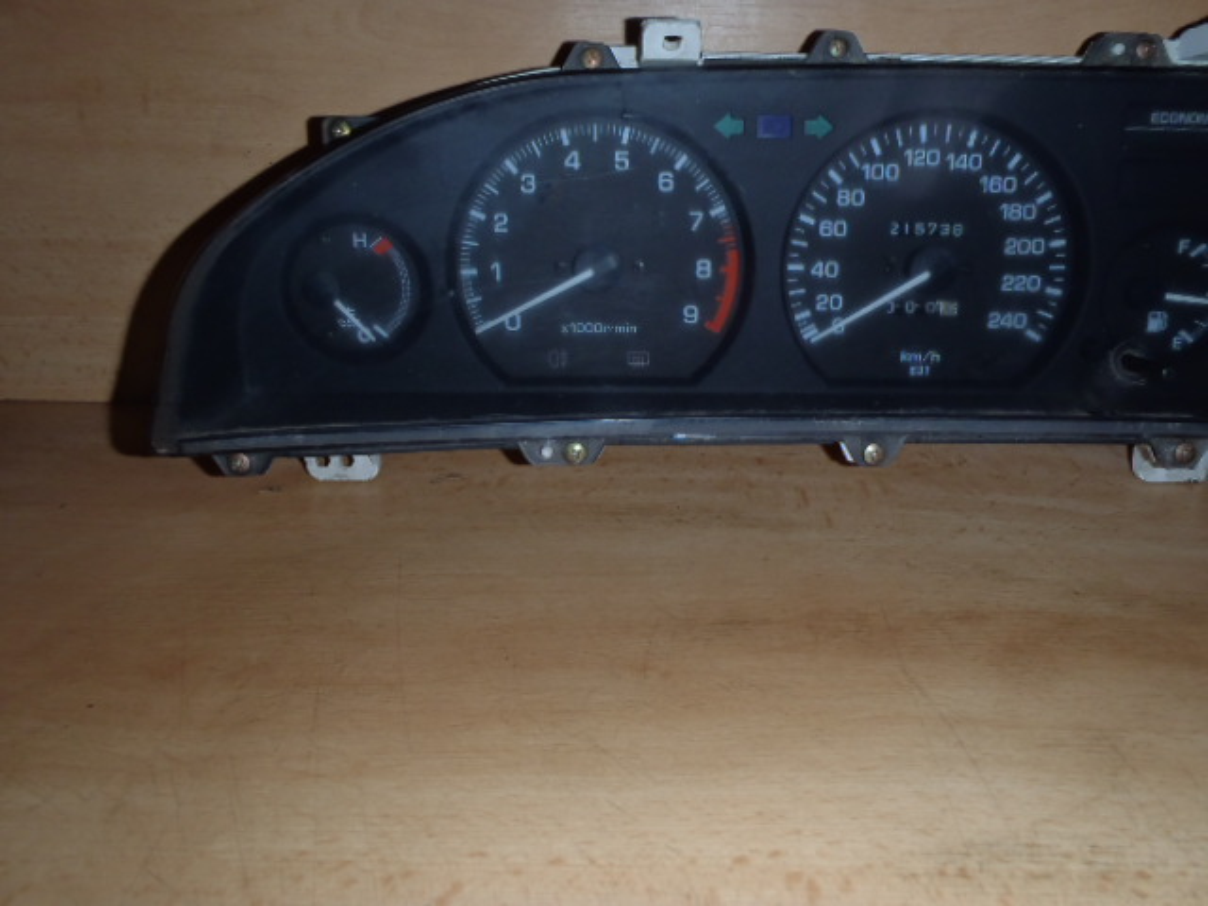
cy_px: 453
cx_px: 604
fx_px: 977
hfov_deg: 63.4
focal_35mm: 28
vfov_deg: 49.7
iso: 100
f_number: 3.9
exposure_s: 1/30
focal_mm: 5
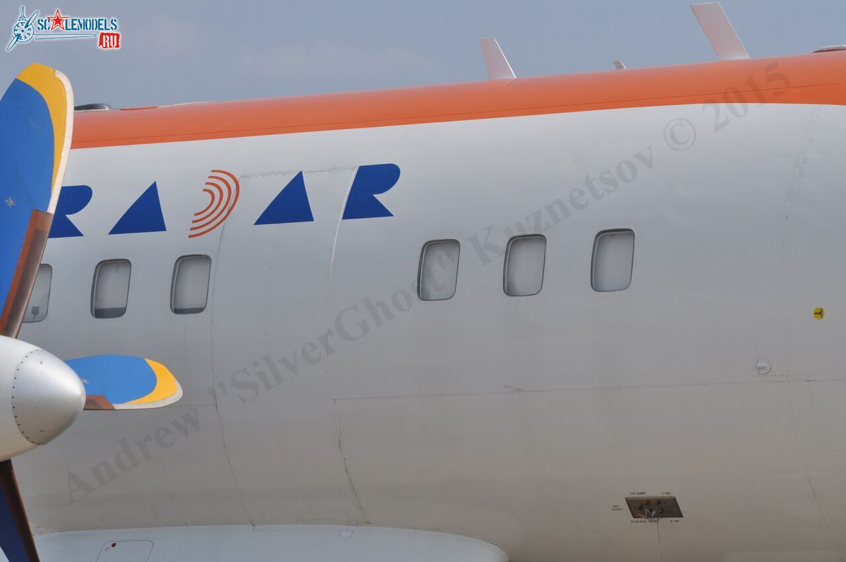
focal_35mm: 188
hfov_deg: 11.0
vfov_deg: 7.3
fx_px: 4401
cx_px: 423
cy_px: 281
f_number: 8
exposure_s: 1/800
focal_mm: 125
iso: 200
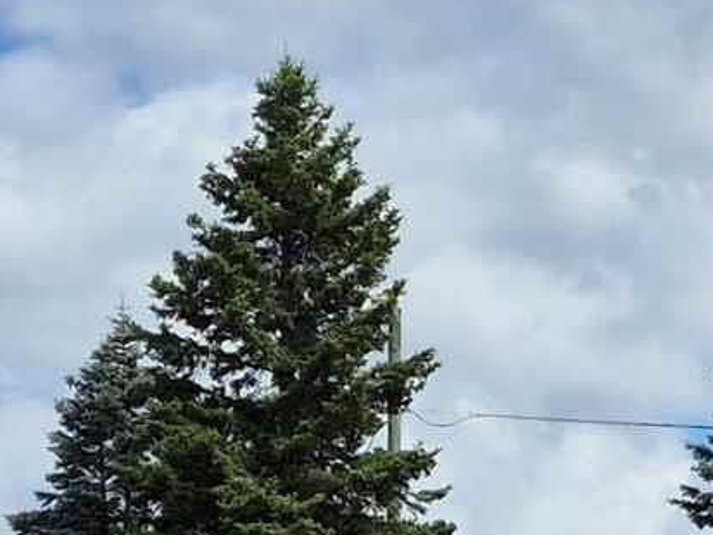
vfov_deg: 8.5
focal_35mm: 171
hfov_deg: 11.4
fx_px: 3523
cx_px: -29
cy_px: 754
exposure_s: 1/2360
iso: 25
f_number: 1.8
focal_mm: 5.4
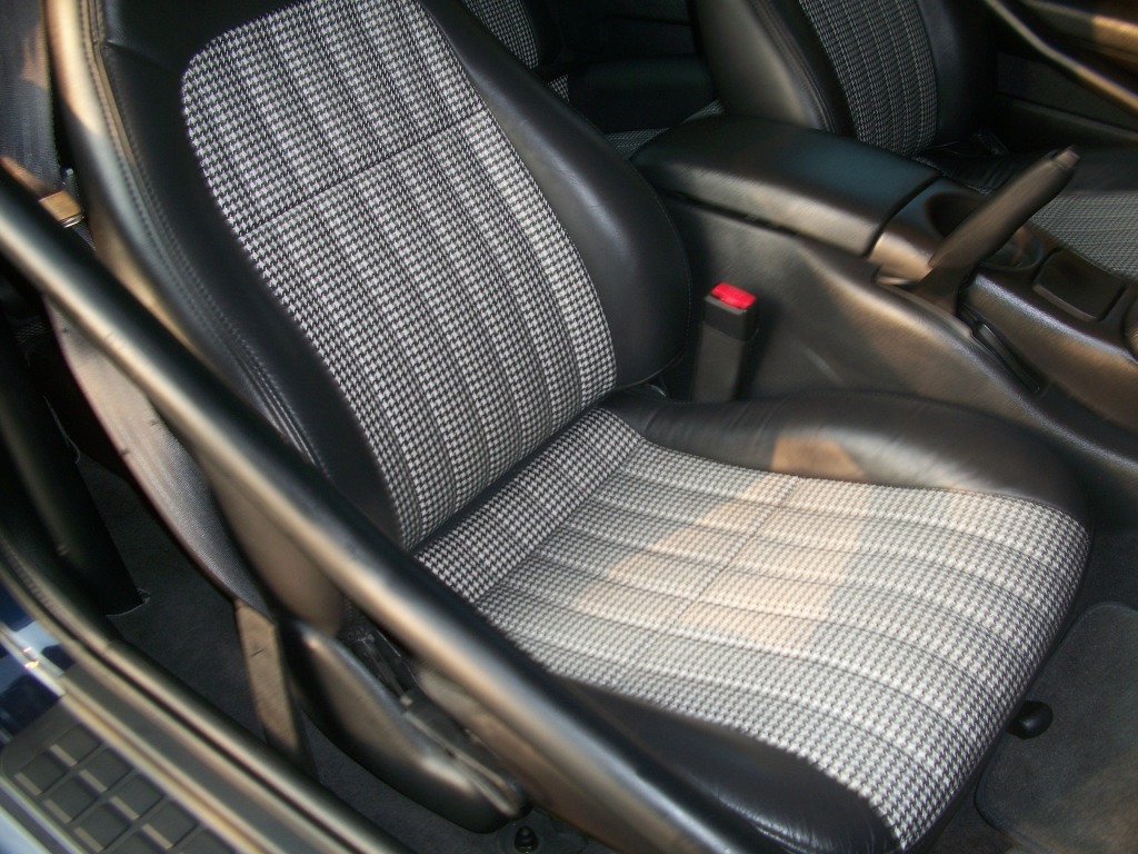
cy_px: 427
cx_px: 569
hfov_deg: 52.6
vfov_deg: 40.7
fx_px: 1151
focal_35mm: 35
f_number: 3.1
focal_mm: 6.3
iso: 80
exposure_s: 1/60
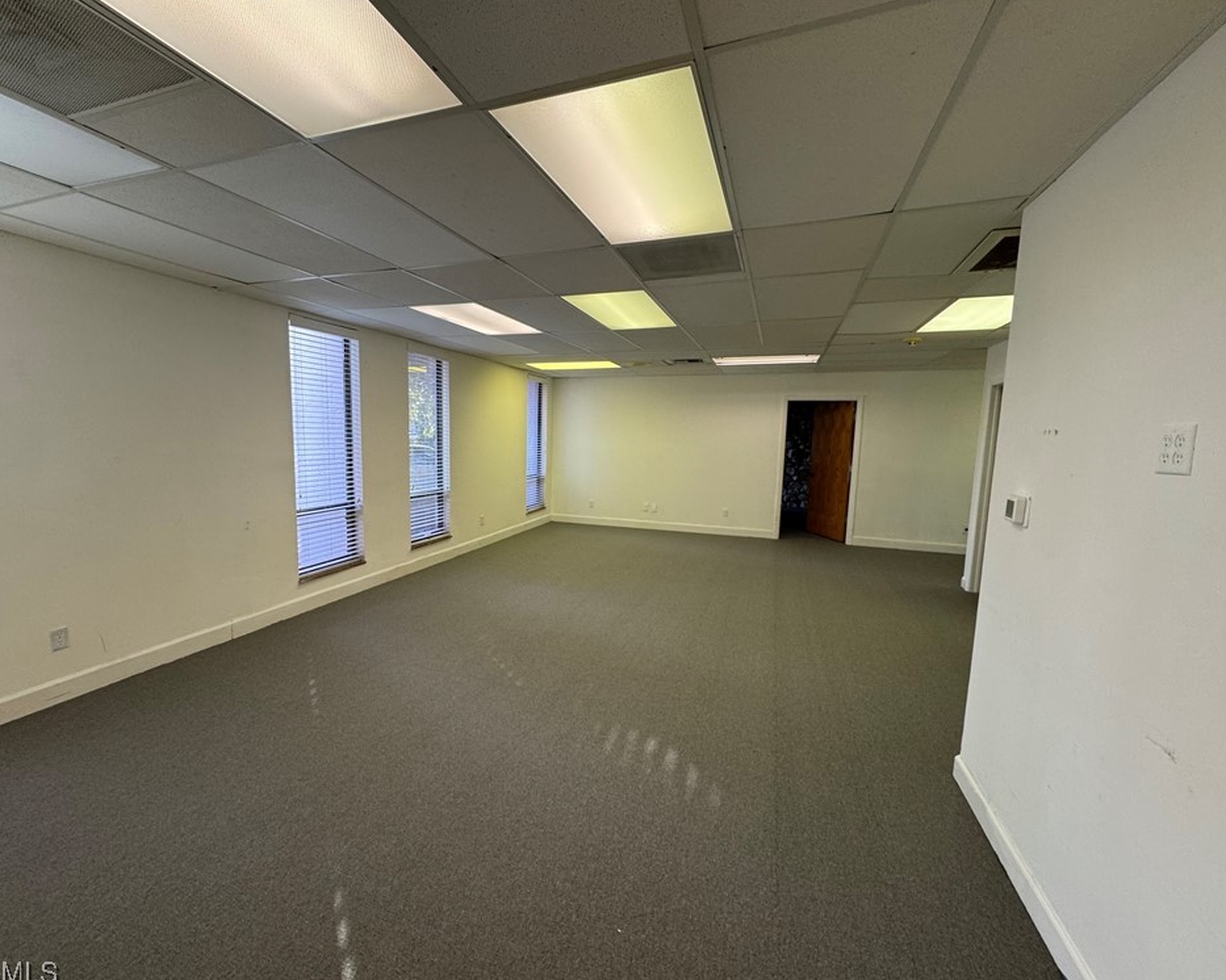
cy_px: 498
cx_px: 570
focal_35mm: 15
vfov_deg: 84.0
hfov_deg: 96.7
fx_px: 544
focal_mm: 2.22
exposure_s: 1/60
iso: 160
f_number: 2.2
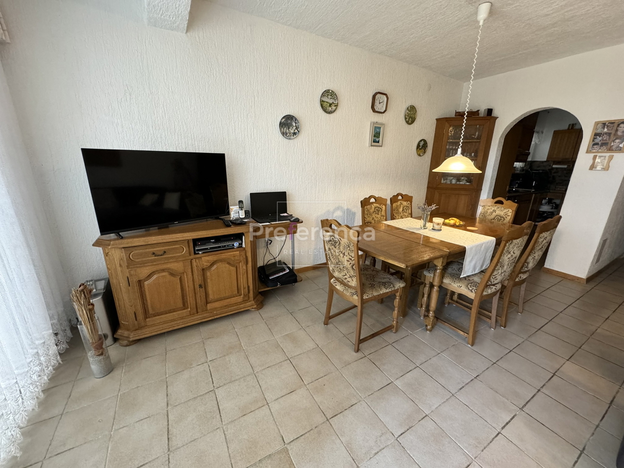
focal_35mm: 14
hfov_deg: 102.1
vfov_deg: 85.7
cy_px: 234
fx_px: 252
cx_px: 312
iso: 320
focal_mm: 2.22
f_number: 2.2
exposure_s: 1/74
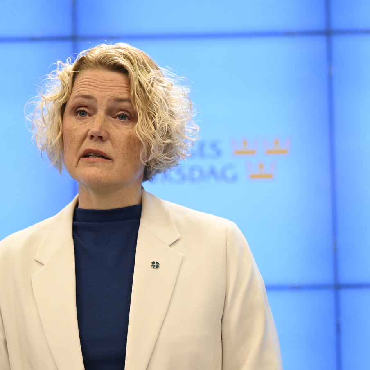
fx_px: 1778
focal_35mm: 147
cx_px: 200
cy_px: 185
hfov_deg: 11.9
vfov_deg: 11.9
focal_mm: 115
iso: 2500
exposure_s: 1/640
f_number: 3.2
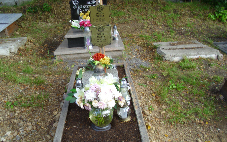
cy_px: 74
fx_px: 235
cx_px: 112
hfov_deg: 51.5
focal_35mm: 38
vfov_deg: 33.6
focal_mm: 6.2
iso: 50
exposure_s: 1/112
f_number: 3
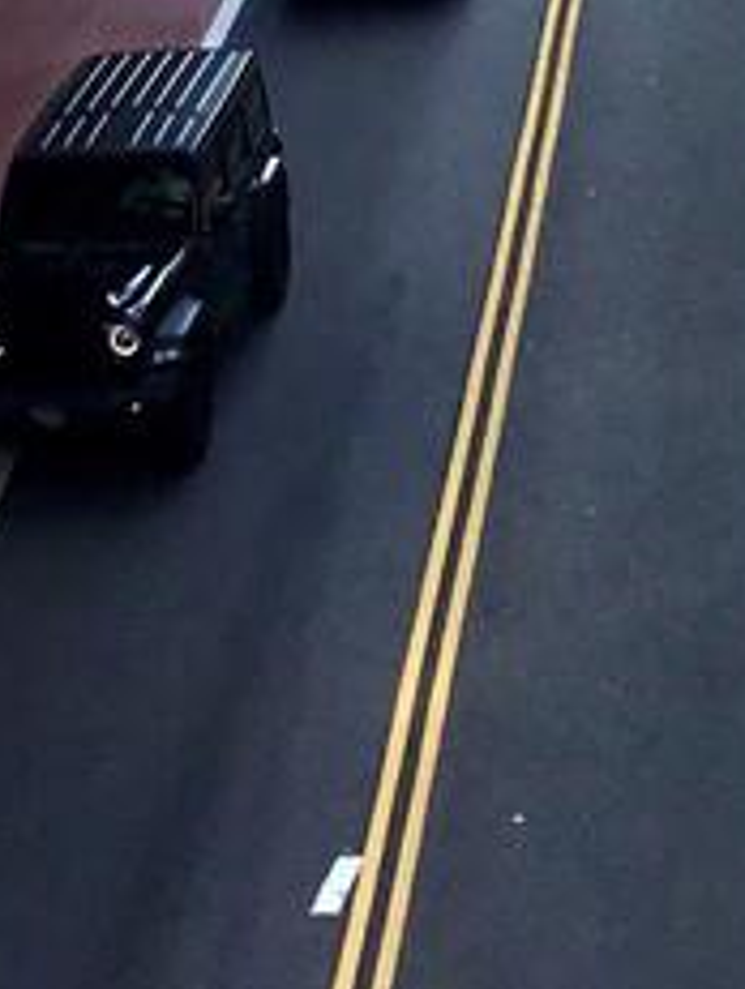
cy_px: -1019
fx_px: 3835
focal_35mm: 134
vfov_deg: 12.8
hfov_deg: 11.0
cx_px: 625
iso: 25
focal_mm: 3.3
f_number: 2.4
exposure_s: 1/438
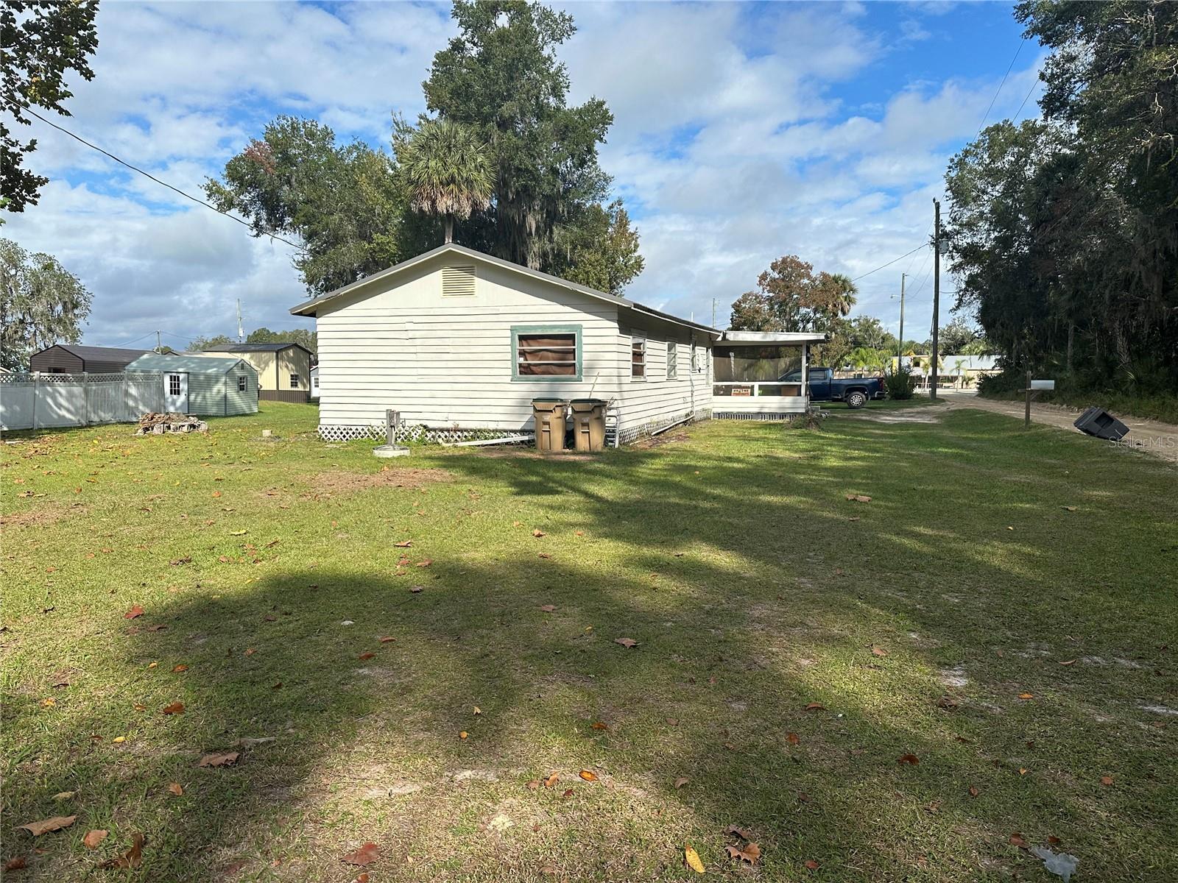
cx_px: 589
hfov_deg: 71.6
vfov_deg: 56.8
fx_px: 817
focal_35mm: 24
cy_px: 442
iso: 80
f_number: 1.78
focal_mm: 6.86
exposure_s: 1/5263
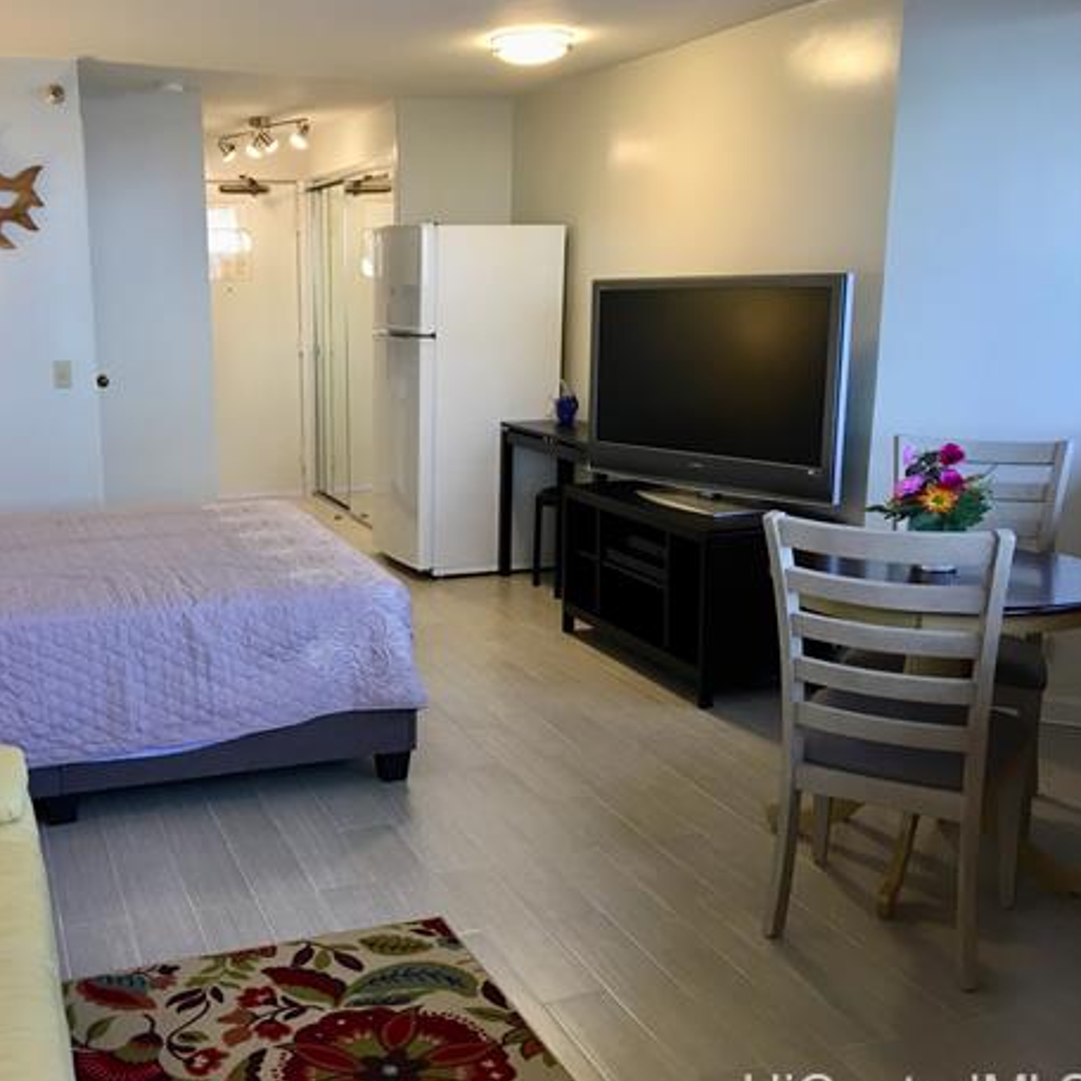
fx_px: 1272
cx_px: 334
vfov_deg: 46.0
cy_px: 550
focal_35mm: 36
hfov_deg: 45.1
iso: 80
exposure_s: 1/30
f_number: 2.2
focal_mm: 4.15
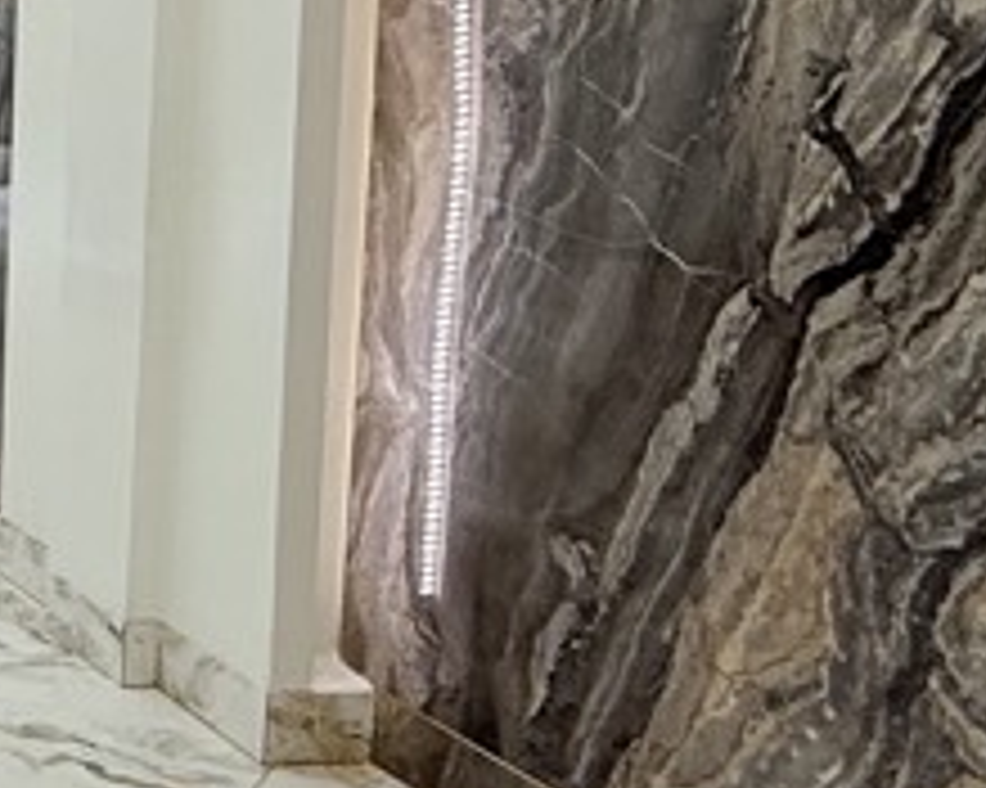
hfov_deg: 20.6
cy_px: 198
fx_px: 1867
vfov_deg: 23.6
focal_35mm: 64
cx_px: -792
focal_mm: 2.22
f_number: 2.2
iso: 80
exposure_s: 1/100
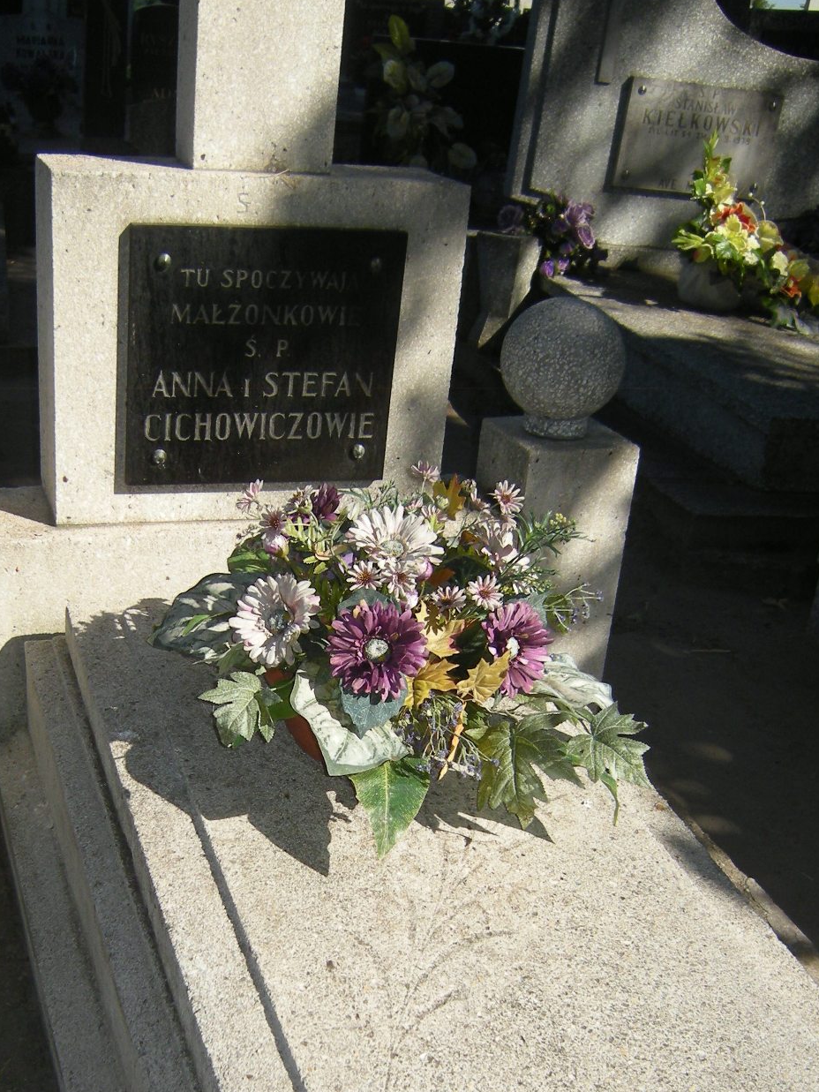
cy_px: 728
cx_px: 287
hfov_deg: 32.7
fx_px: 1388
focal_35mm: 44
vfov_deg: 42.4
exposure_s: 1/307
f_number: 5.6
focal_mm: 4.7
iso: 91
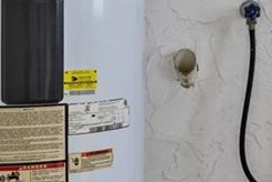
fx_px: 810
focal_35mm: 107
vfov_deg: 12.7
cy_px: 31
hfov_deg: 16.2
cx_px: 480
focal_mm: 11
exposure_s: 1/2.5
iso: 200
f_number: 9
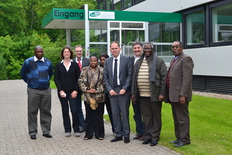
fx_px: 338
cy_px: 78
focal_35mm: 52
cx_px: 116
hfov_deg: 37.8
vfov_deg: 25.8
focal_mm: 35
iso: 400
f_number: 9
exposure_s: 1/125
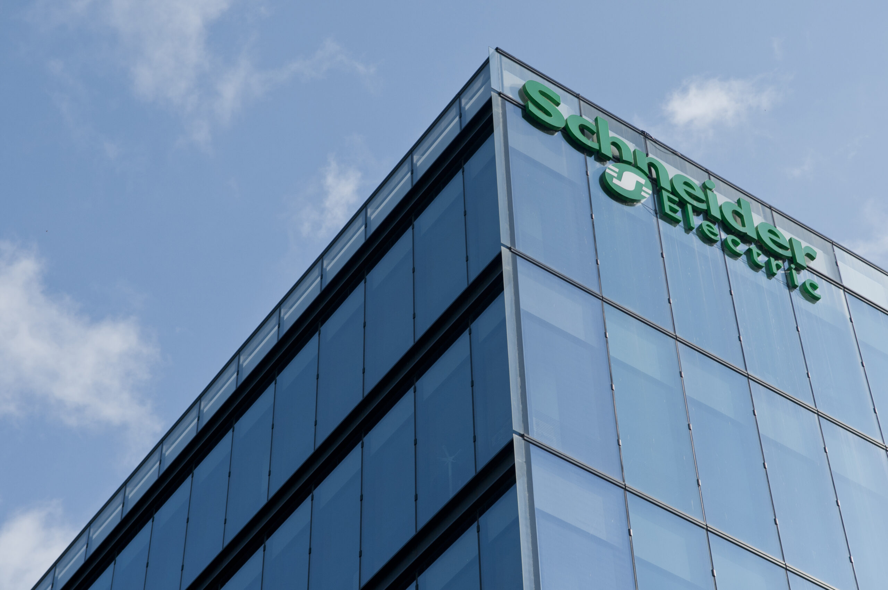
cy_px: 295
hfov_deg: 24.6
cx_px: 444
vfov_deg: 16.5
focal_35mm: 82
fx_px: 2032
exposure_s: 1/800
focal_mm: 55
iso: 200
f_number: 5.6
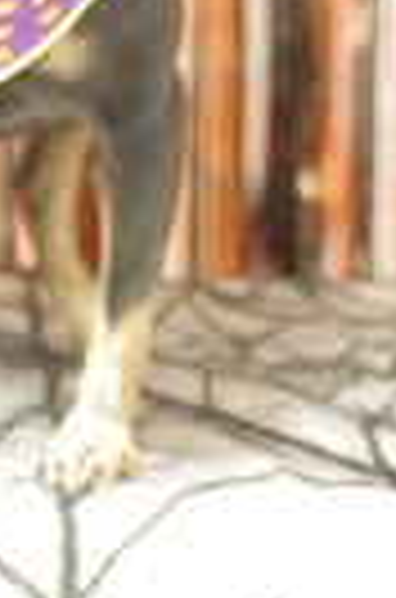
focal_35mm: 247
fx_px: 4097
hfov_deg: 5.5
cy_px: -243
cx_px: 0
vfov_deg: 8.2
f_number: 2.8
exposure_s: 1/60
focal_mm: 55
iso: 2500
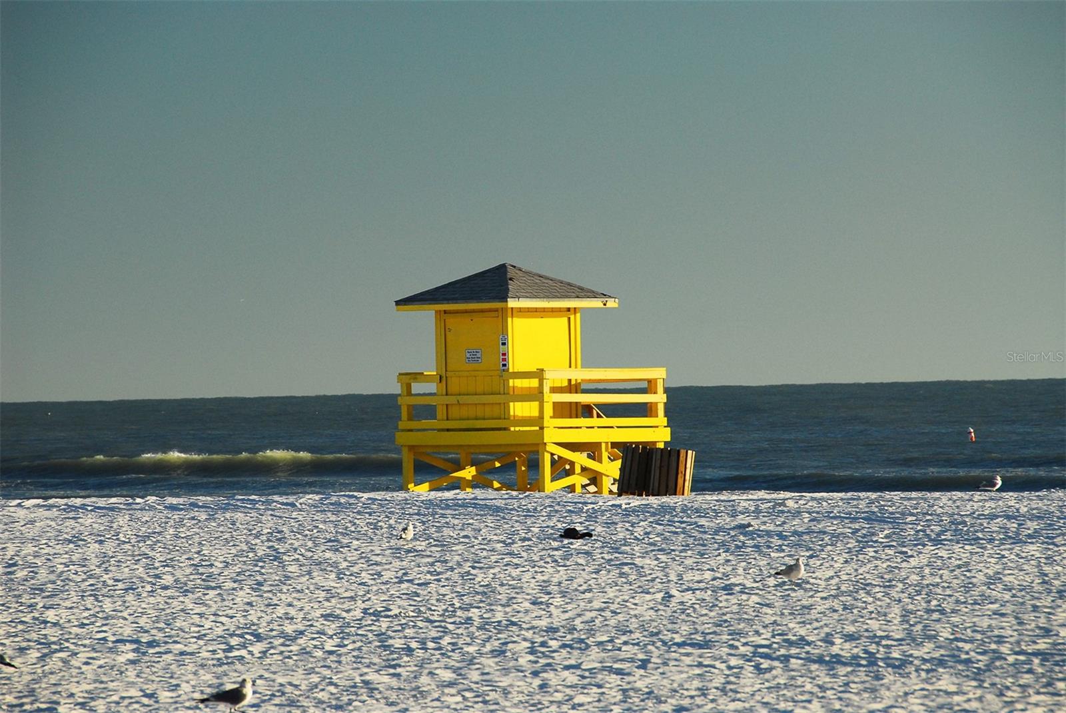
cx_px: 533
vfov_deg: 4.6
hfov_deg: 6.9
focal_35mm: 300
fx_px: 8891
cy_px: 356
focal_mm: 200
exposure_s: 1/250
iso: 400
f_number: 8
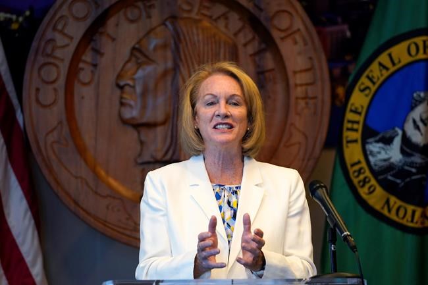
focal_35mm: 200
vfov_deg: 6.9
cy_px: 142
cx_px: 214
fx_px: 2377
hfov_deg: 10.3
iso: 2000
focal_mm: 200
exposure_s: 1/500
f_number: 4
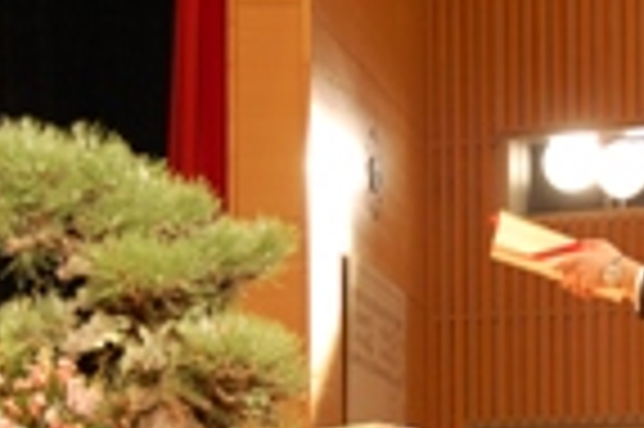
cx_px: 518
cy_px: 455
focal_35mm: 179
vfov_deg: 7.6
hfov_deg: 11.5
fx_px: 3198
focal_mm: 38
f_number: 5
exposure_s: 1/30
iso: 720
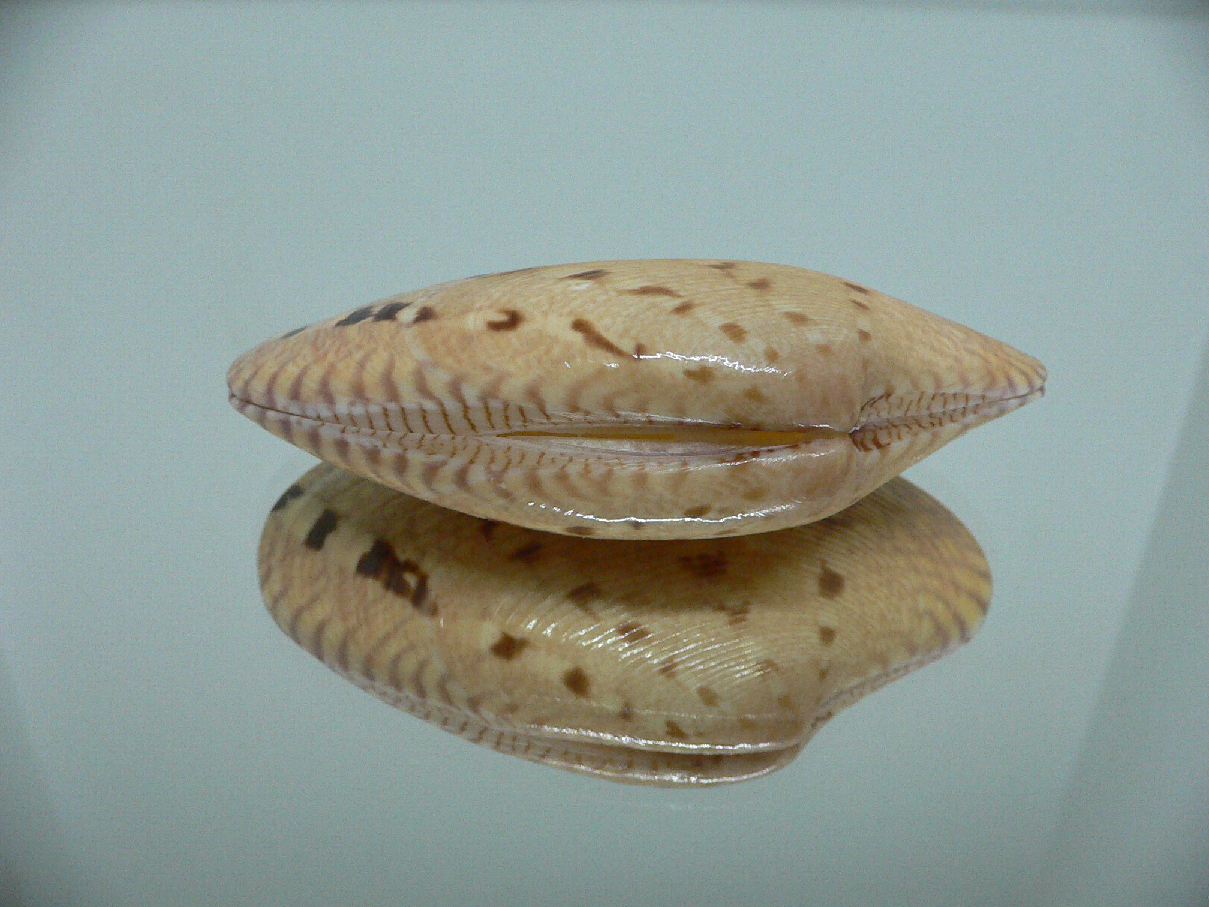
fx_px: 1222
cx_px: 604
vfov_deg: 40.7
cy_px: 454
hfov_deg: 52.6
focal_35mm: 35
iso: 200
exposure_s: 1/60
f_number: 2.8
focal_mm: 4.6
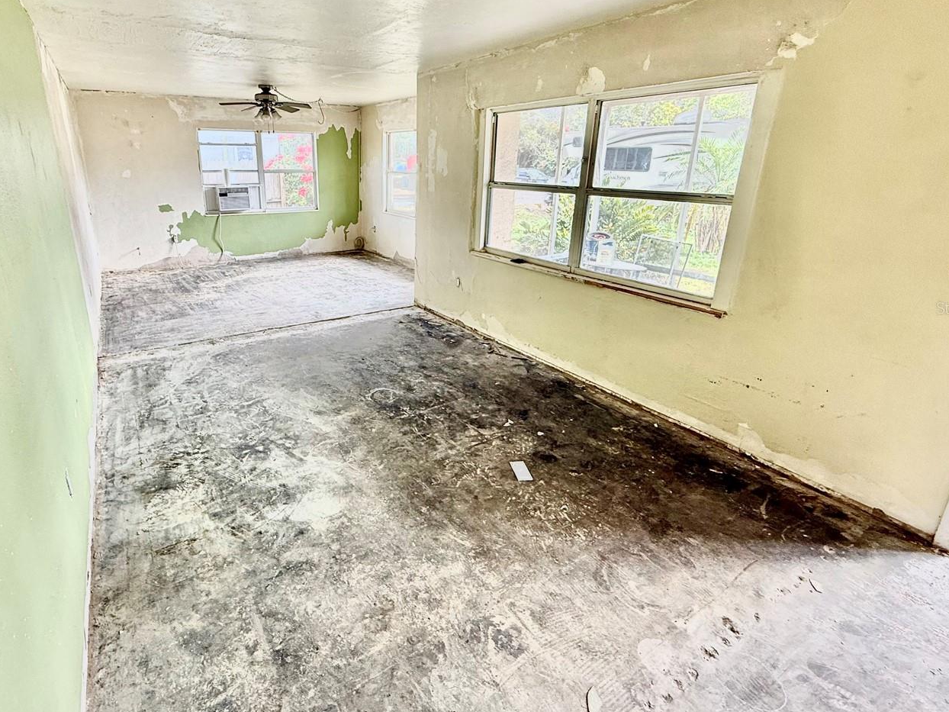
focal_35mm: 18
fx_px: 493
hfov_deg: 87.0
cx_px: 398
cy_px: 308
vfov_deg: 71.3
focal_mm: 2.22
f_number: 2.2
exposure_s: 1/99
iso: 80
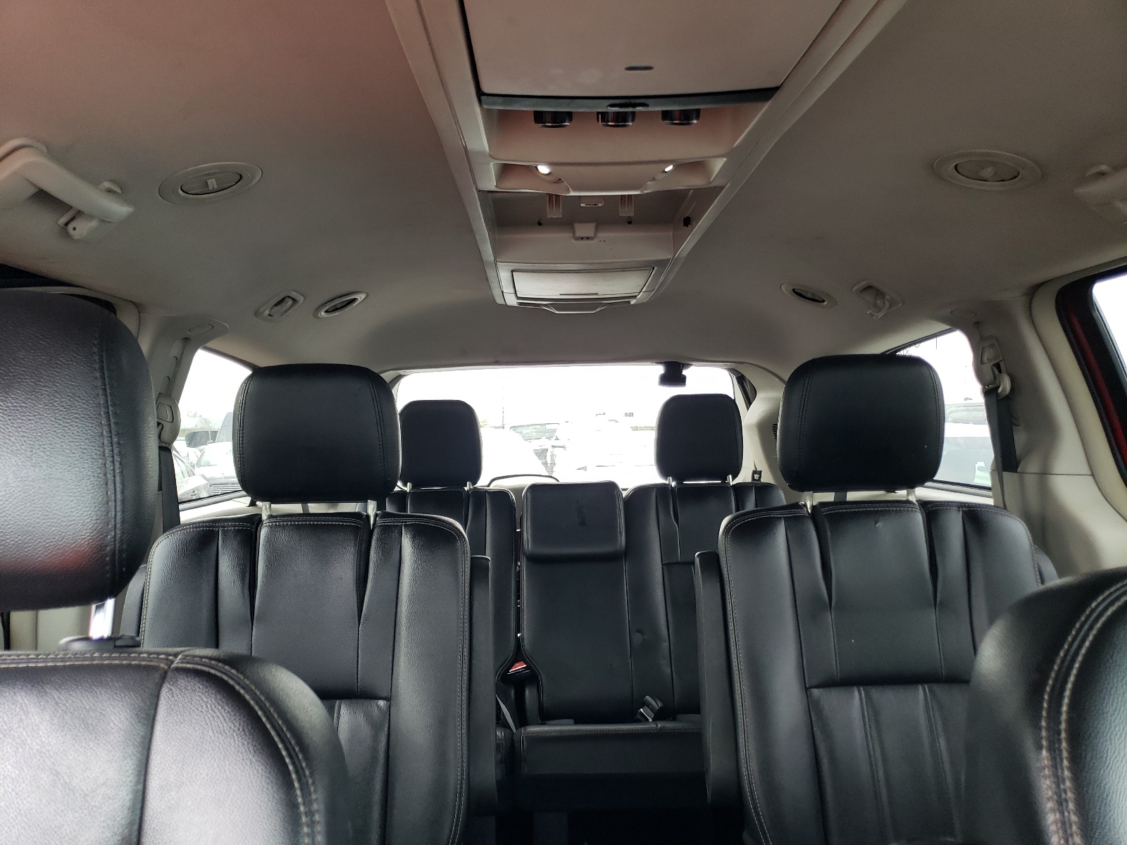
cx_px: 564
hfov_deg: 67.3
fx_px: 846
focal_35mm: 26
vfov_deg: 53.1
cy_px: 422
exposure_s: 1/120
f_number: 1.5
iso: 73
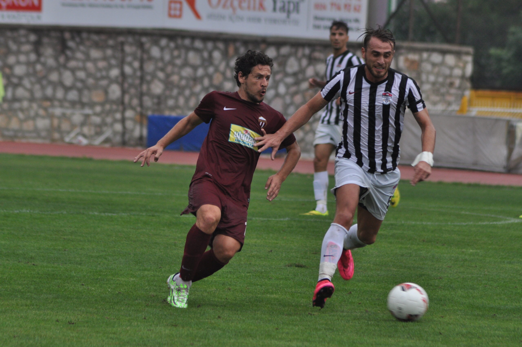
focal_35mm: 450
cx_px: 261
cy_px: 174
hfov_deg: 4.6
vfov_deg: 3.0
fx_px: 6517
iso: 640
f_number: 8
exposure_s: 1/320
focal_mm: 300
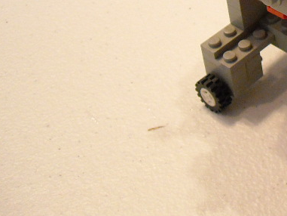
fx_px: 780
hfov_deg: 19.5
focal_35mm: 94
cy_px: -12
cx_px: 352
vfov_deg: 15.4
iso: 400
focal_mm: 5.7
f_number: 2.8
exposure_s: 1/31
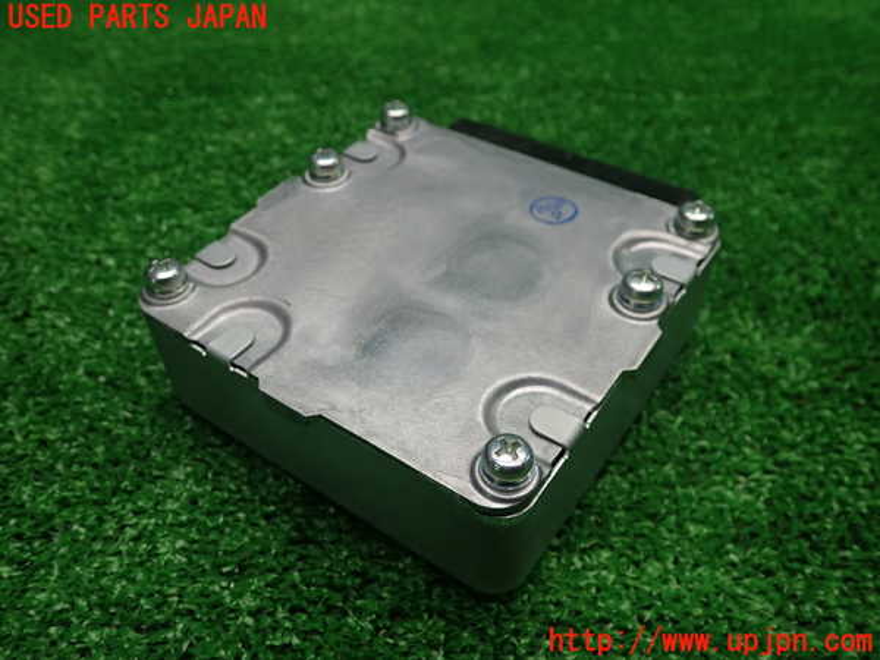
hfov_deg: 60.0
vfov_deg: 46.8
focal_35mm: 30
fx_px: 763
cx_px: 440
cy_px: 330
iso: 250
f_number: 2.3
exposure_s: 1/125
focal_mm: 5.5
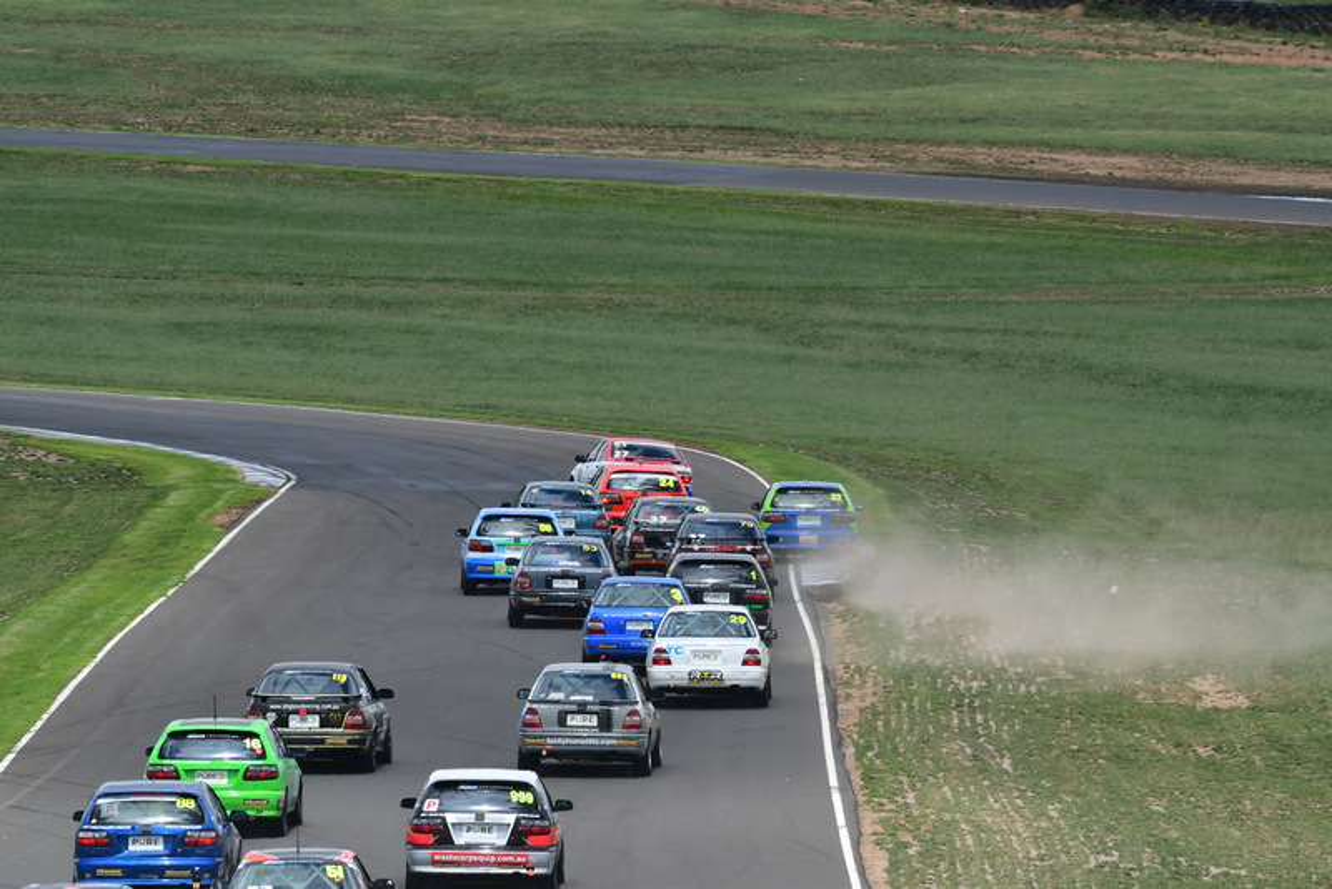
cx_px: 666
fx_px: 17210
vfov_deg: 3.0
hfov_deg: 4.4
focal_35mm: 465
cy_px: 444
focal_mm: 310
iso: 320
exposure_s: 1/640
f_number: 10
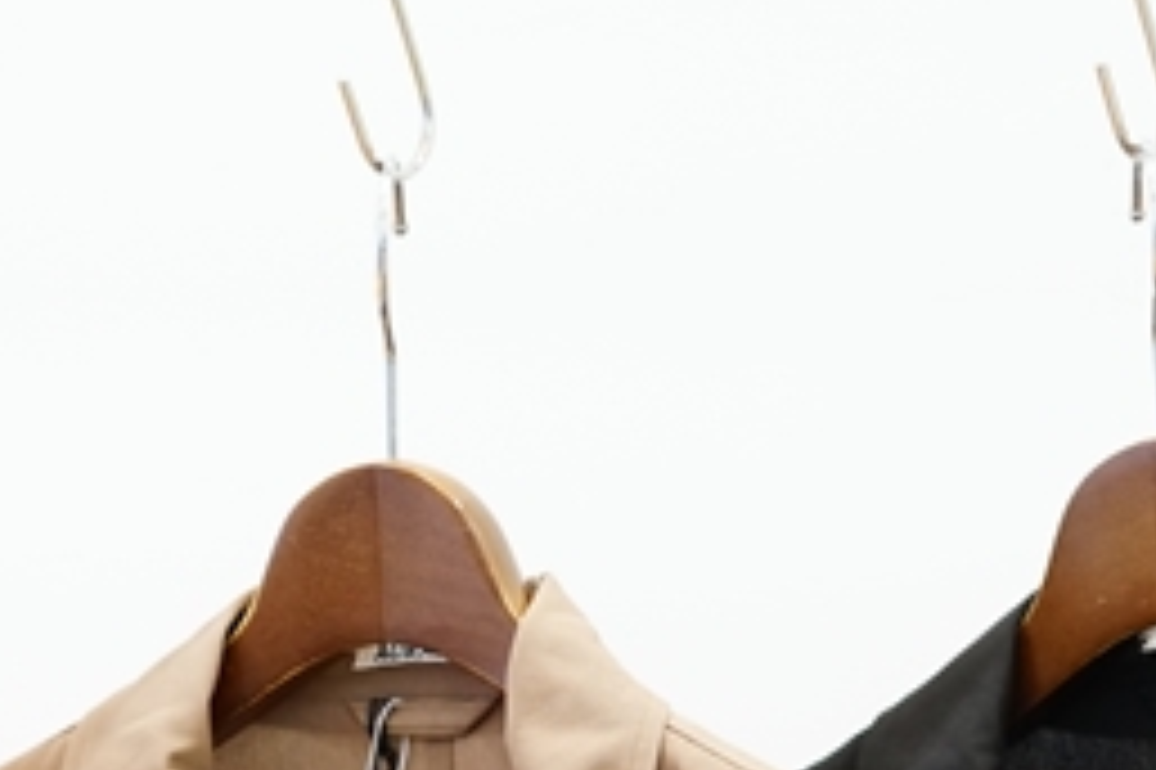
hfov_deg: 12.0
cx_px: 463
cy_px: 1173
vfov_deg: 7.9
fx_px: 5487
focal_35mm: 171
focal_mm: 55
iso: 1600
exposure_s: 1/60
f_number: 4
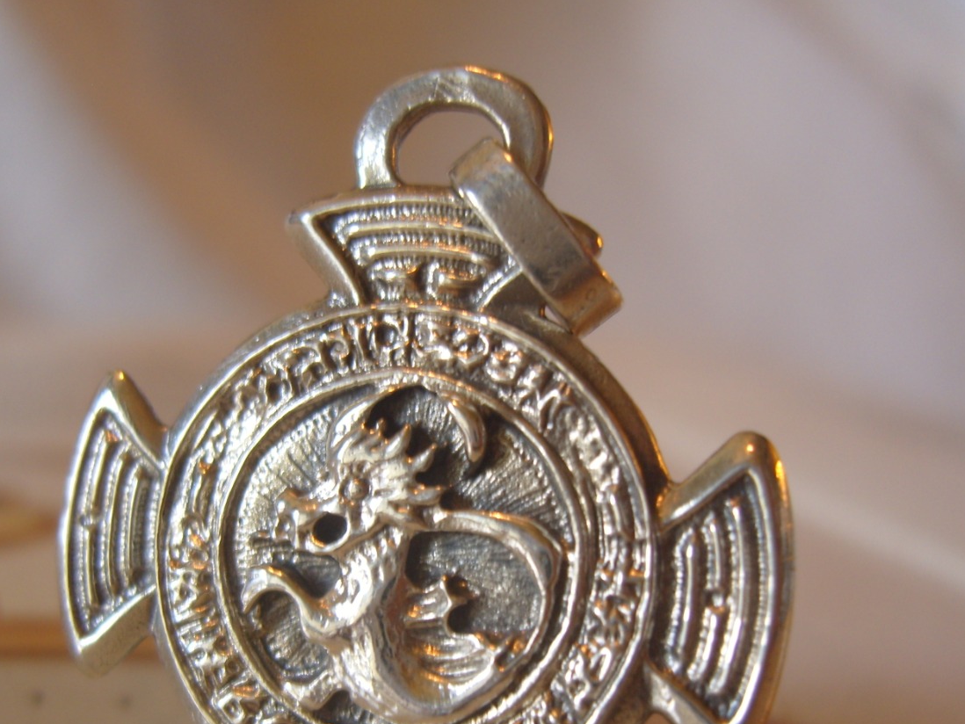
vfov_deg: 28.3
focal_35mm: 51
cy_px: 511
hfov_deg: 37.4
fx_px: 1422
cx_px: 421
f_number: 2.8
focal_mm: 7.4
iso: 80
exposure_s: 1/30
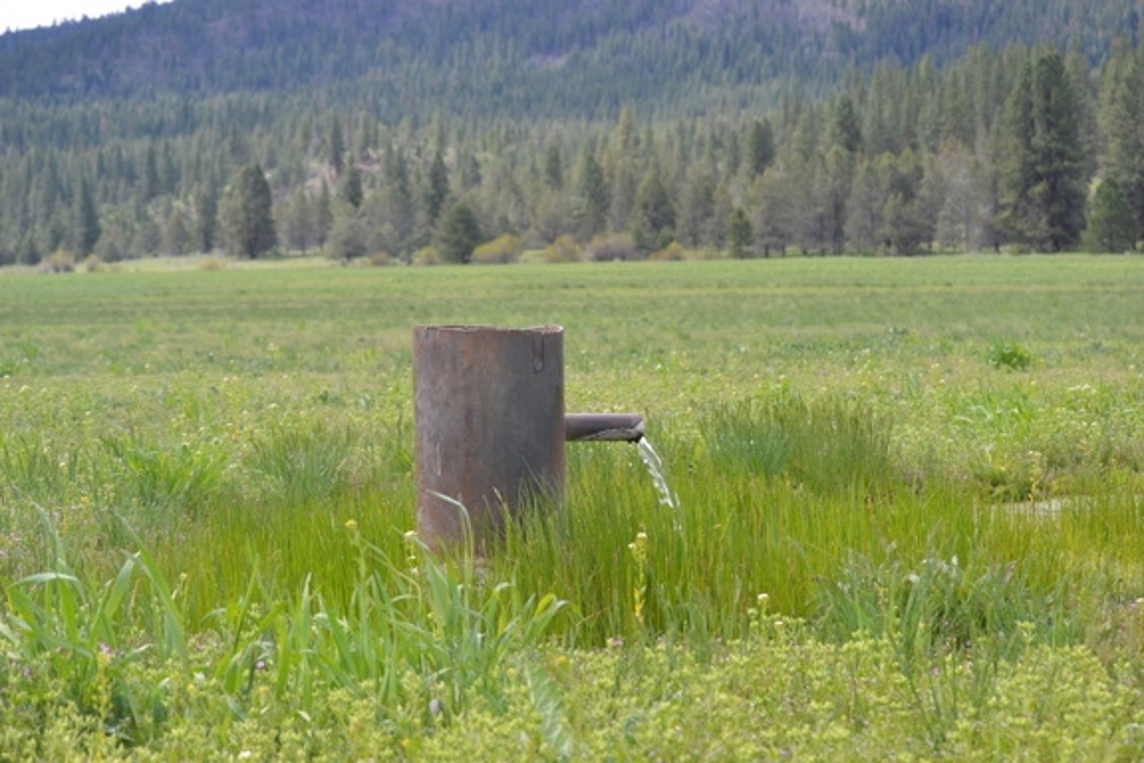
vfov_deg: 16.6
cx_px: 572
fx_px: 2621
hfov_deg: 24.6
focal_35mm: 82
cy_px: 382
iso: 100
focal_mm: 55
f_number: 6.3
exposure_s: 1/160
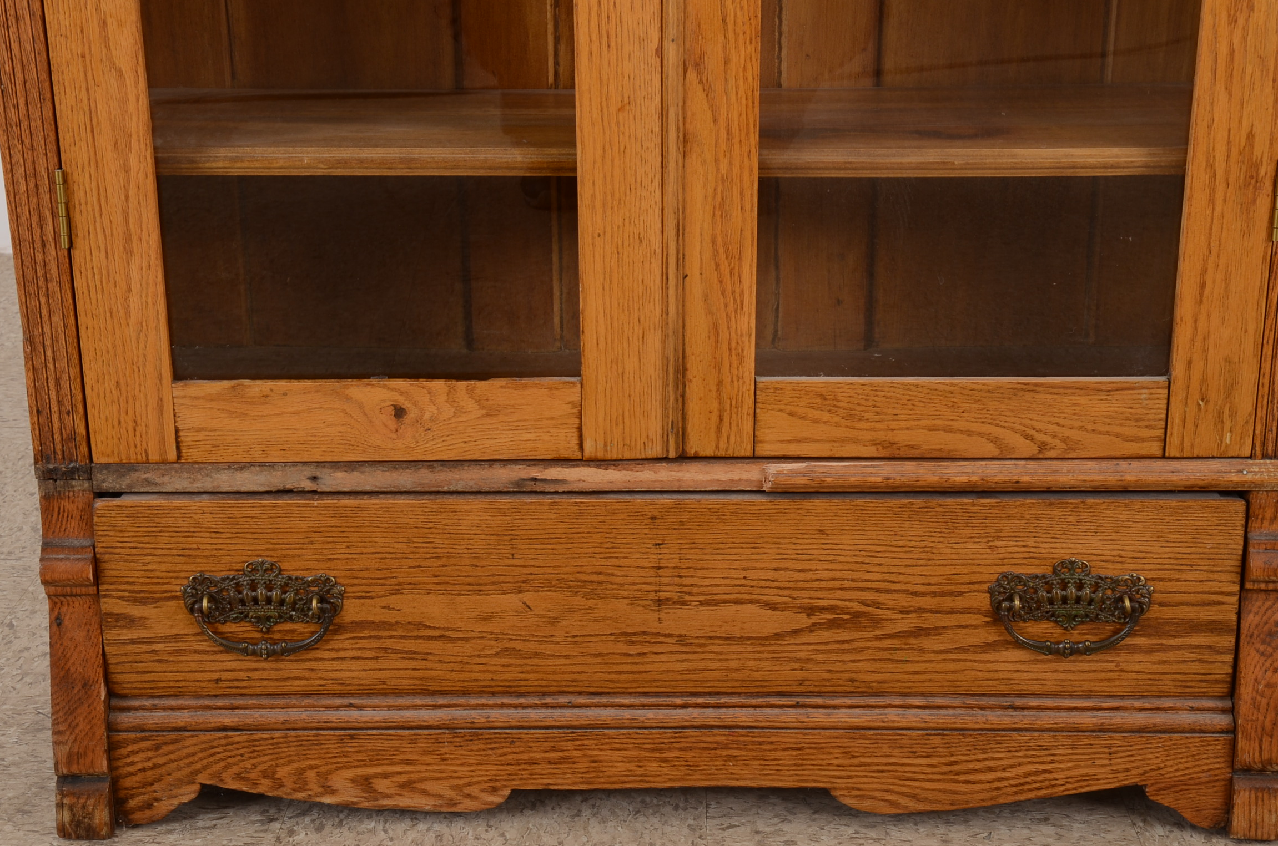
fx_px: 2161
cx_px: 652
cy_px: 412
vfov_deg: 22.2
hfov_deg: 32.9
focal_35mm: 61
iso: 125
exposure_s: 1/160
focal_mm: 38
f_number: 11
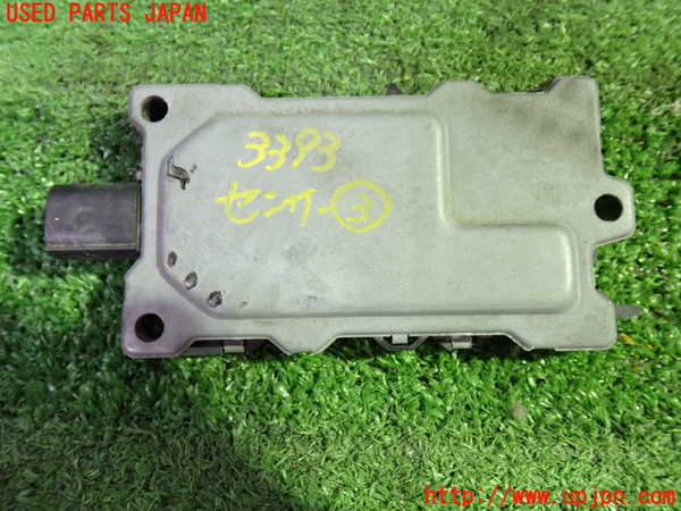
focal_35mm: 30
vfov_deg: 46.8
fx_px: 590
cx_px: 340
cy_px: 256
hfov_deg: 60.0
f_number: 2.3
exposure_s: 1/25
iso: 800
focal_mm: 5.4
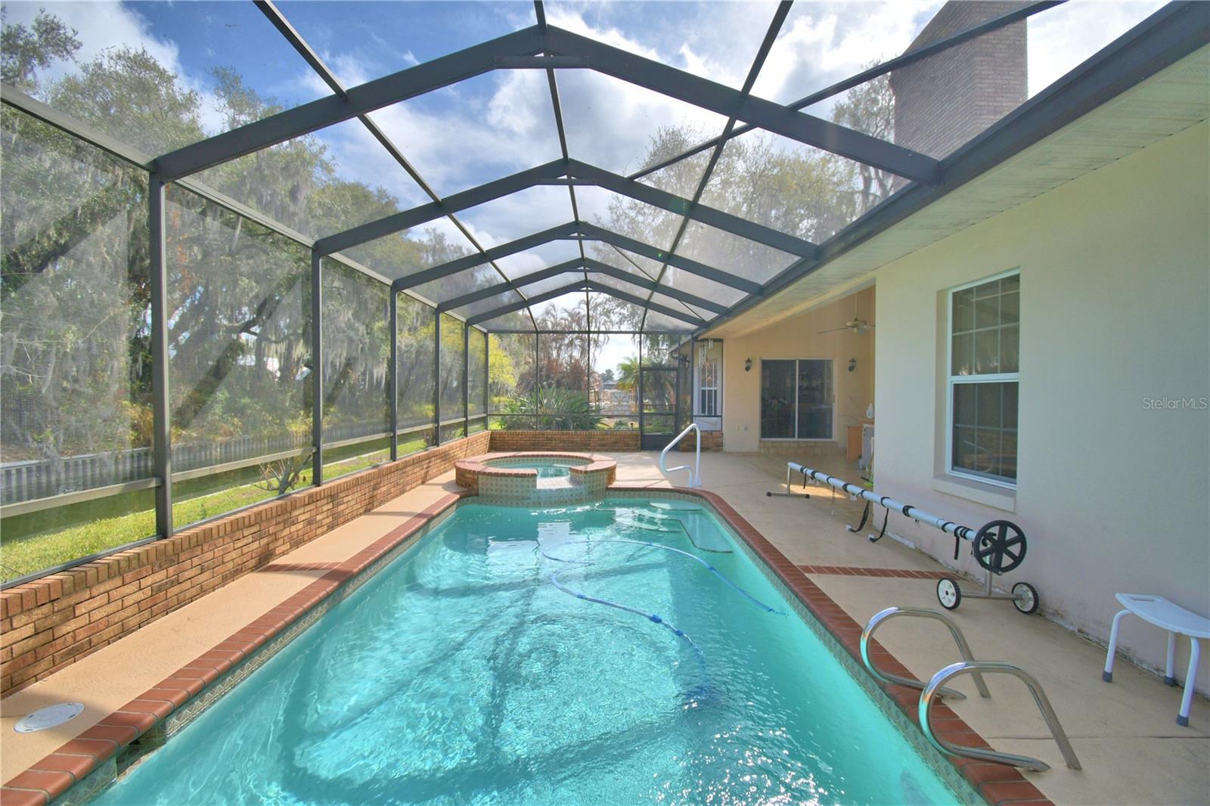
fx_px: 504
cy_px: 403
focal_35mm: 15
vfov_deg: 77.3
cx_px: 605
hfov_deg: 100.4
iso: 100
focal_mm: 10
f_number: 4.5
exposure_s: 1/800
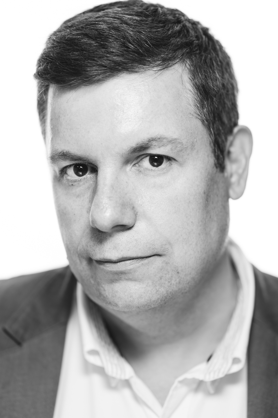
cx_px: 140
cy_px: 209
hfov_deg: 15.9
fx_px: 997
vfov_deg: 23.6
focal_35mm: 86
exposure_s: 1/125
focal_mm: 85
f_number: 2.8
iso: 100
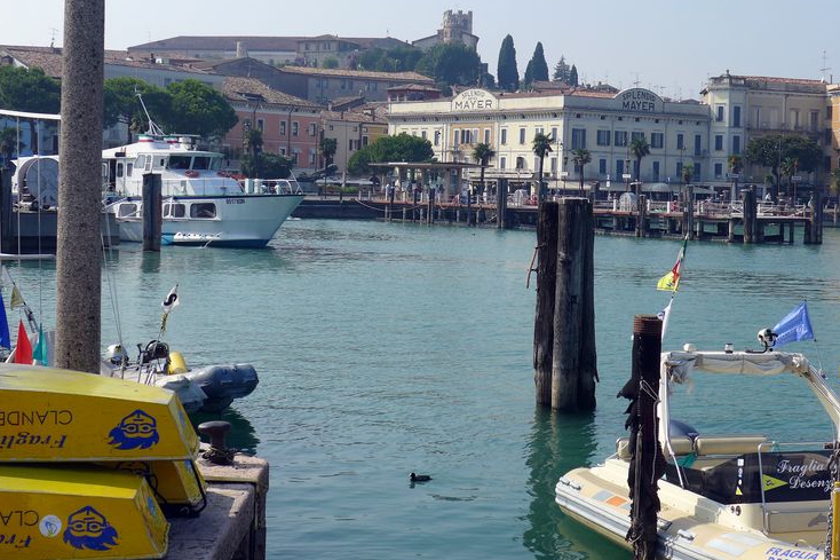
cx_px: 488
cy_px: 192
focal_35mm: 60
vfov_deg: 22.5
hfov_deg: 33.3
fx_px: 1400
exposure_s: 1/2000
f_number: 2.8
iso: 80
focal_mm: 8.4
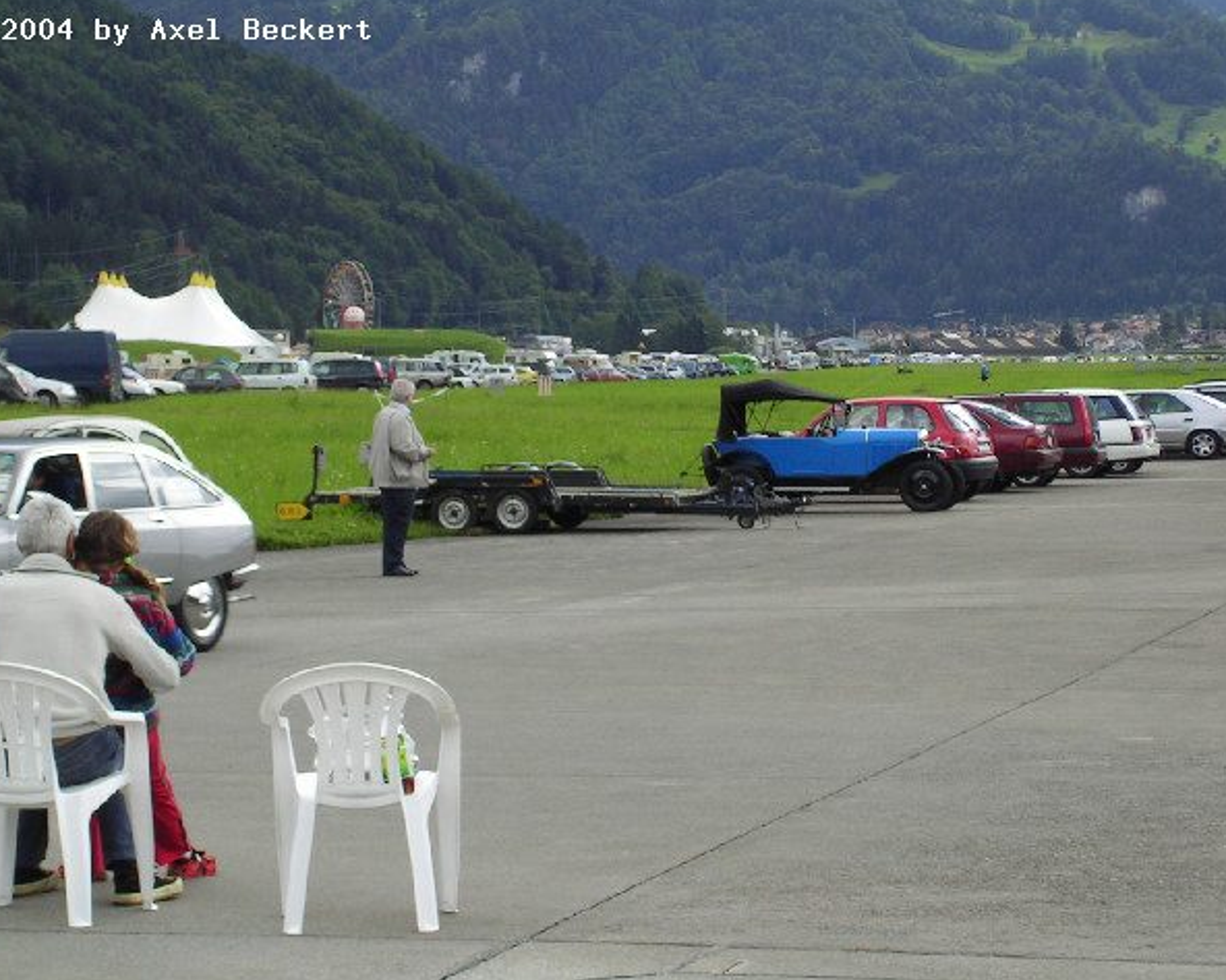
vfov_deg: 13.5
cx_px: 605
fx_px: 4134
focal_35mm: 114
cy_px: 487
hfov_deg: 16.9
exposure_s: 1/200
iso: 50
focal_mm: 16.8
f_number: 4.9
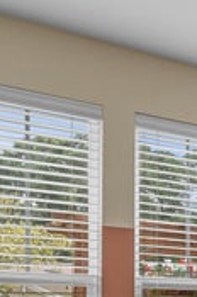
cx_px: 447
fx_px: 544
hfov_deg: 14.7
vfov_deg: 27.5
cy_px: 339
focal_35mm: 66
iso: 800
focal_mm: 16
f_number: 8
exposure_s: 1/15
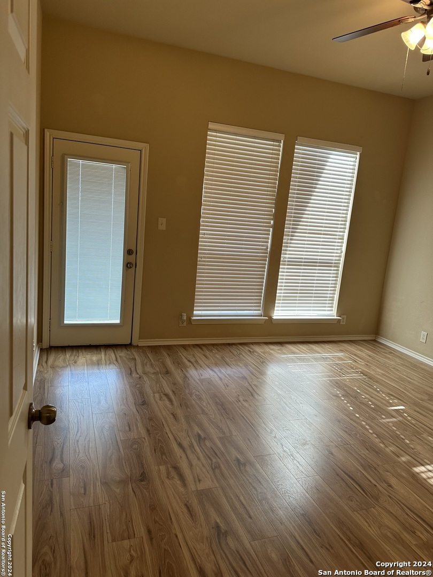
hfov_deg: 56.8
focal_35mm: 24
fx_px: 400
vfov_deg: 71.6
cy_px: 288
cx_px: 216
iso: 125
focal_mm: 6.86
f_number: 1.78
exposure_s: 1/60
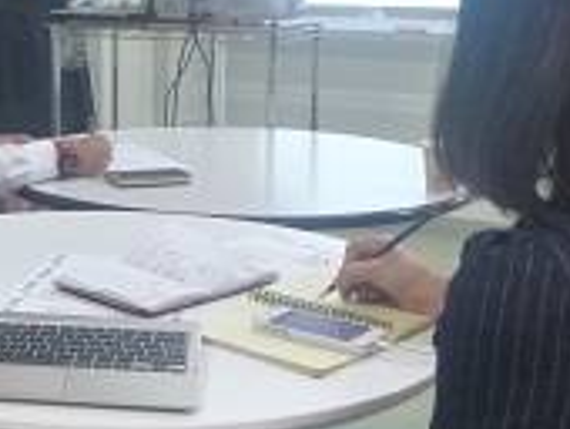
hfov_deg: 27.9
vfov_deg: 22.1
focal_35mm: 66
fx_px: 1088
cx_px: 27
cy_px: 96
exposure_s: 1/20
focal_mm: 4.5
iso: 400
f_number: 3.9
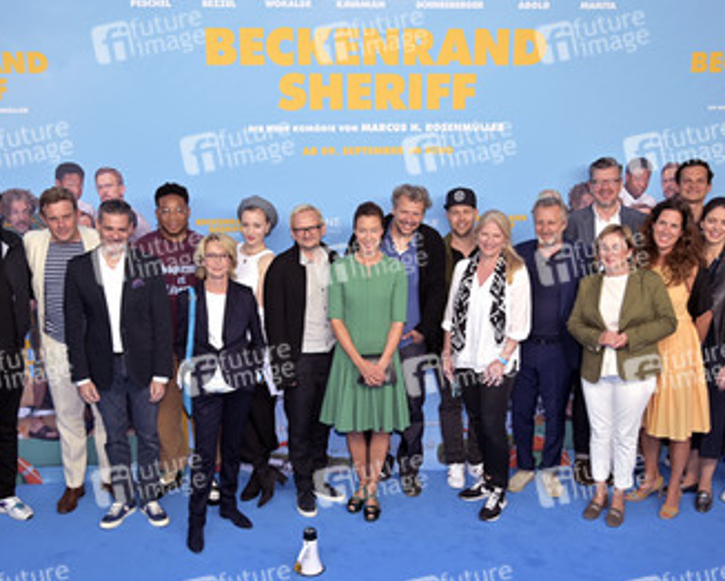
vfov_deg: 47.1
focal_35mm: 31
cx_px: 400
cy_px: 315
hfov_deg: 57.0
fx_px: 666
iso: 160
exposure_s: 1/200
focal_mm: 24
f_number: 4
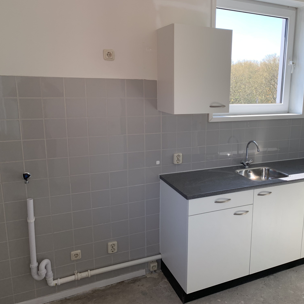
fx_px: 308
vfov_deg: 52.5
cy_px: 152
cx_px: 204
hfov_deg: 51.5
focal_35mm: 31
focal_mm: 4.25
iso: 25
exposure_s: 1/180
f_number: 1.8
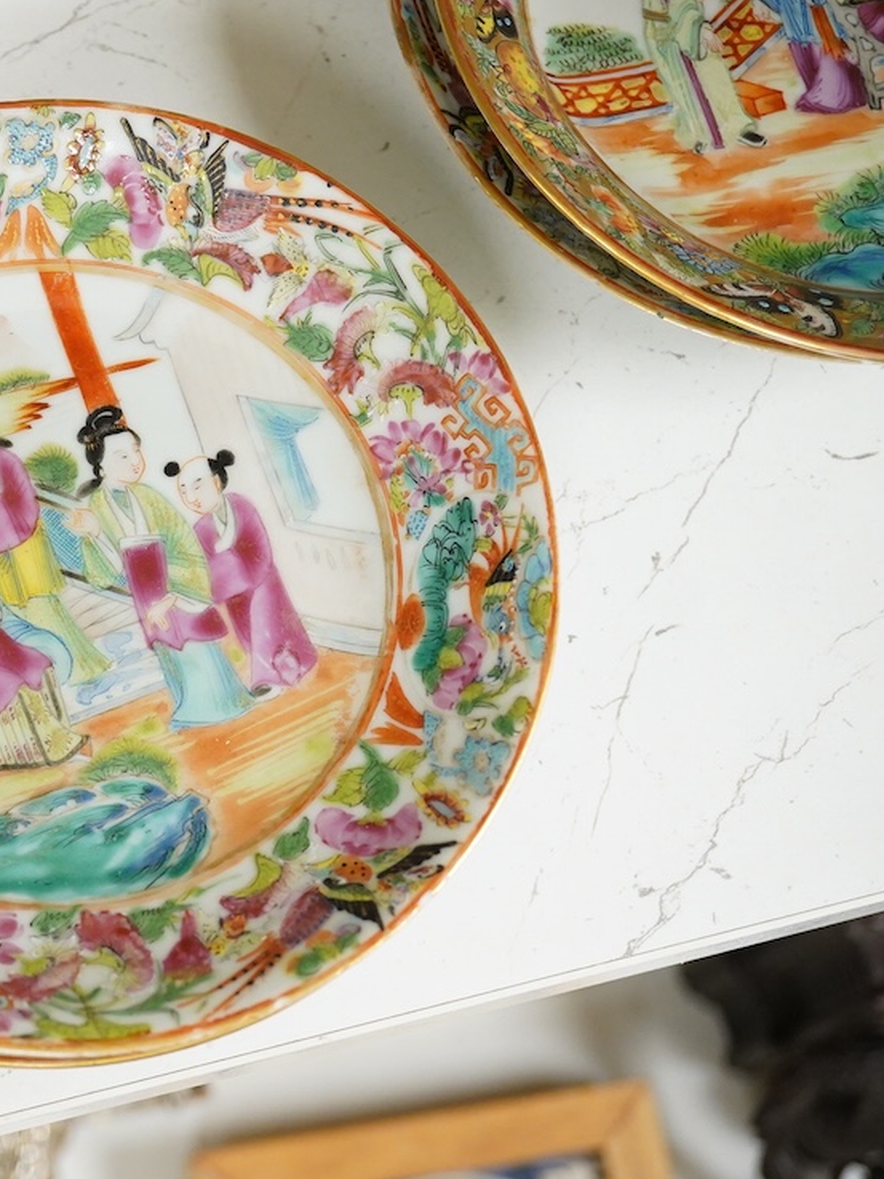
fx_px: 2247
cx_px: 41
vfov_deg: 29.4
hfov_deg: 21.6
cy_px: 590
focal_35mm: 66
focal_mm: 30
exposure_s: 1/160
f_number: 6.3
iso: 2500
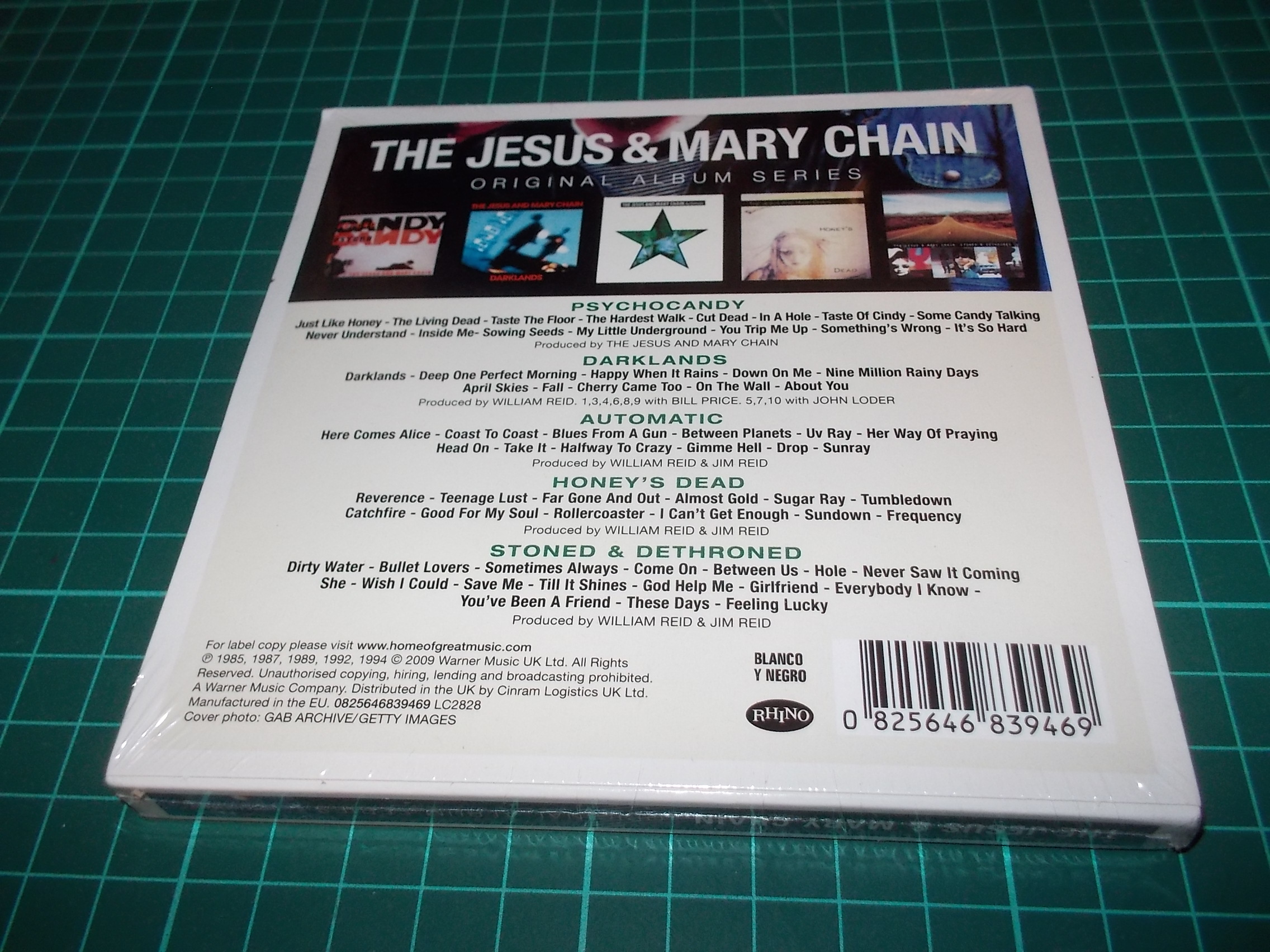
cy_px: 476
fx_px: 1064
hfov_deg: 61.7
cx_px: 635
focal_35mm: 29
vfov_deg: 48.2
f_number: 3.3
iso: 200
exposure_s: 1/30
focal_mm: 4.1
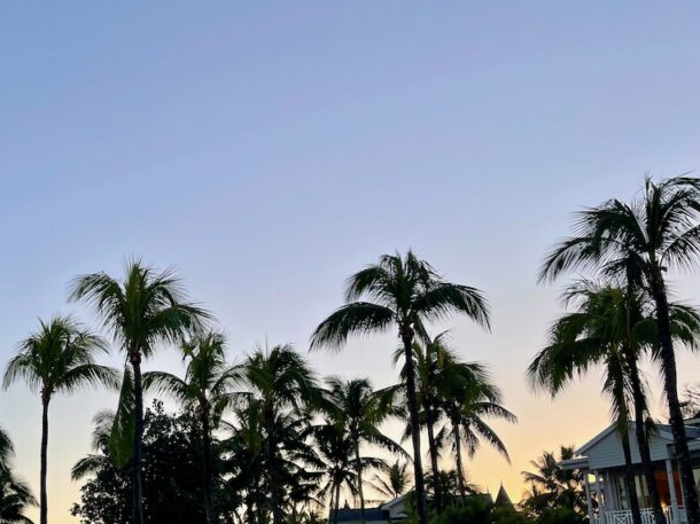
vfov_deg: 33.6
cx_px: 122
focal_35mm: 42
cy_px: 398
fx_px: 849
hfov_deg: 42.4
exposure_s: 1/618
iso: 32
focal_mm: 5.1
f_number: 1.6
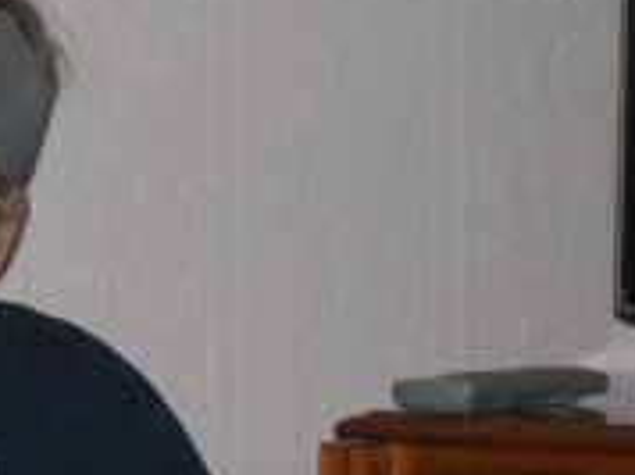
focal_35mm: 273
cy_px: 348
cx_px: -132
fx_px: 5001
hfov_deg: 7.2
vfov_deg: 5.4
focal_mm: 18
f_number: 4.8
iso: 200
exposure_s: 1/128
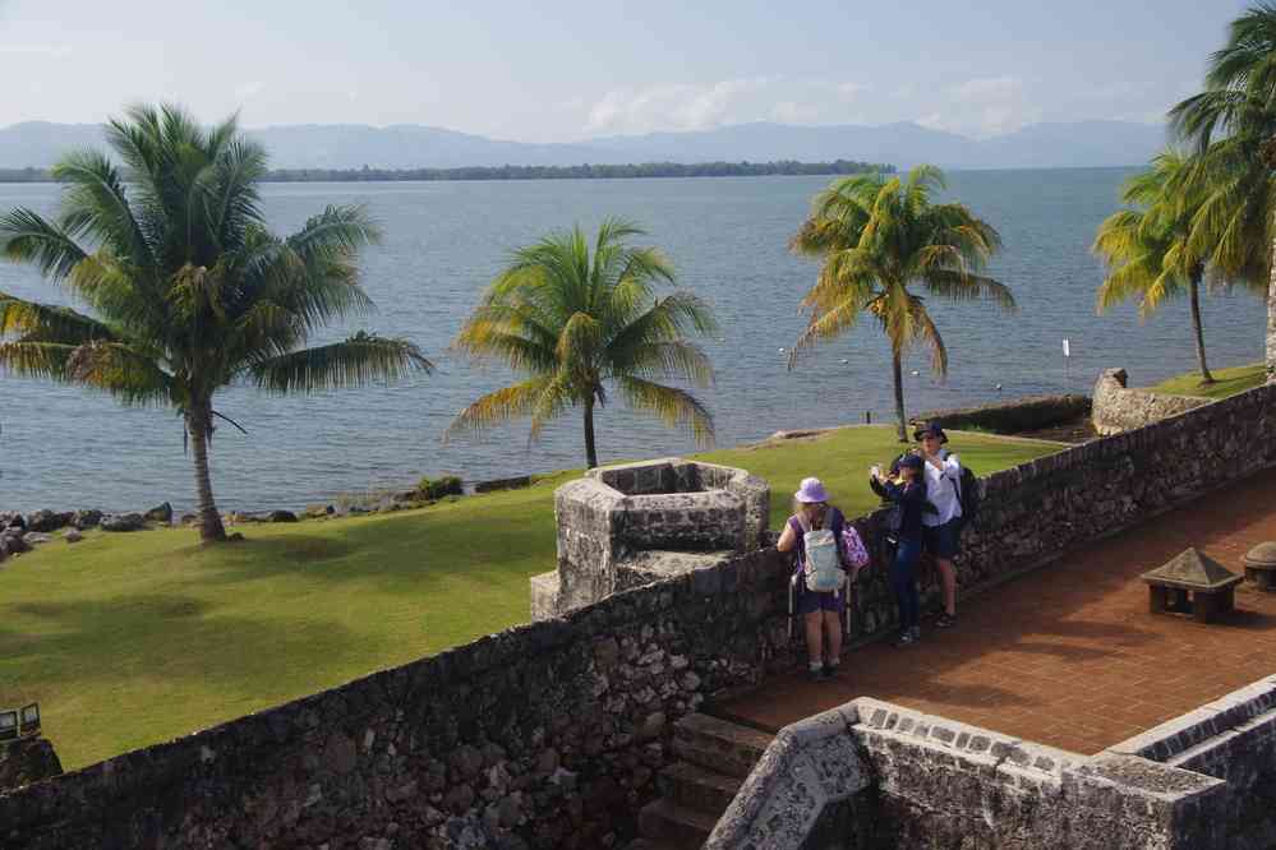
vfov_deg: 25.8
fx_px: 1861
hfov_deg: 37.9
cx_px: 638
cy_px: 425
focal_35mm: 52
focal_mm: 35
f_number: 11
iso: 200
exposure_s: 1/60
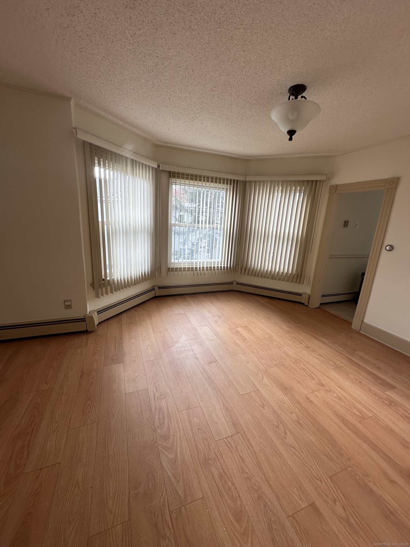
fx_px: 221
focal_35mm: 14
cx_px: 205
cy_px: 274
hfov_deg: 85.7
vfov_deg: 102.1
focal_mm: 2.22
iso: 50
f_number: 2.2
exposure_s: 1/99
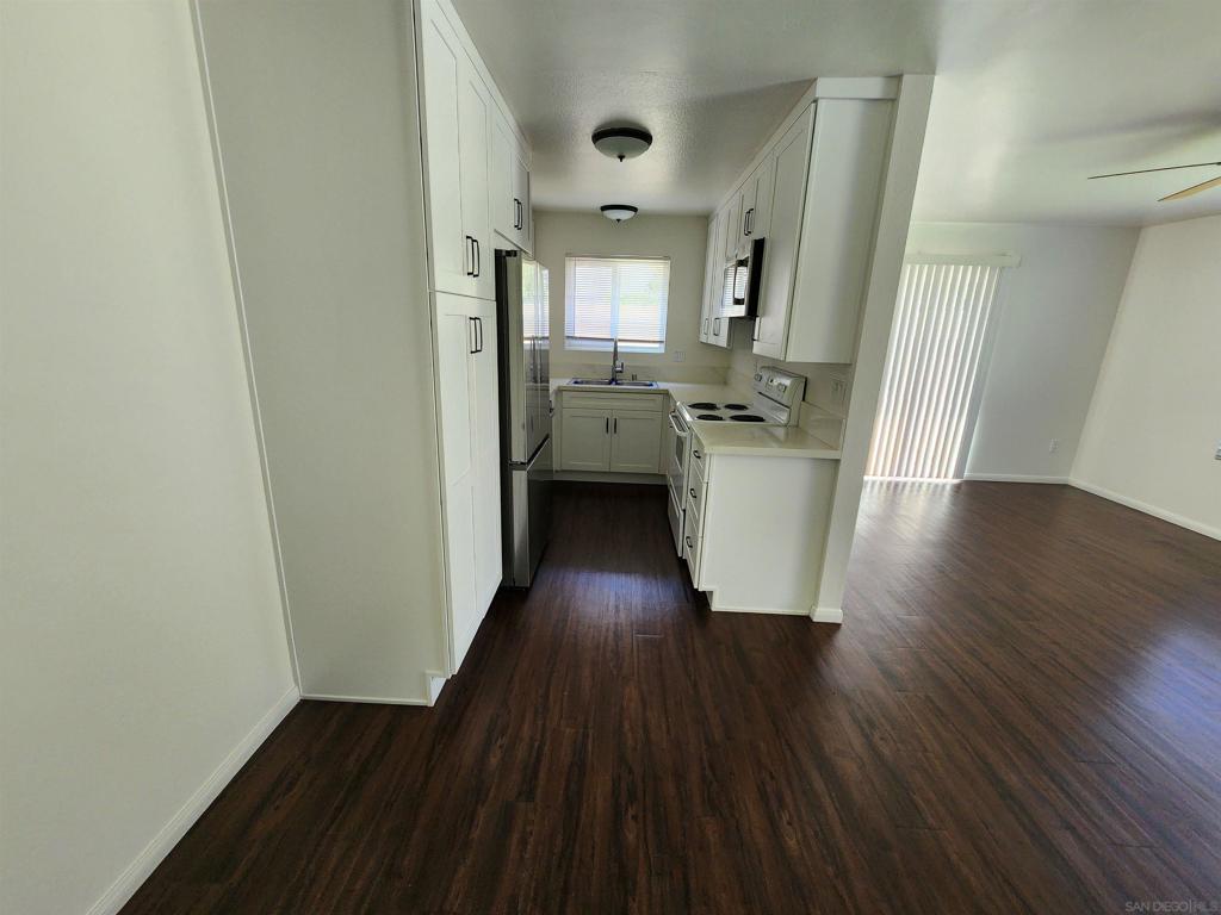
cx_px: 610
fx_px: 459
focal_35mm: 13
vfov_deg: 89.9
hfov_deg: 106.2
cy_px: 458
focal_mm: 2.2
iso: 200
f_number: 2.2
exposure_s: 1/60
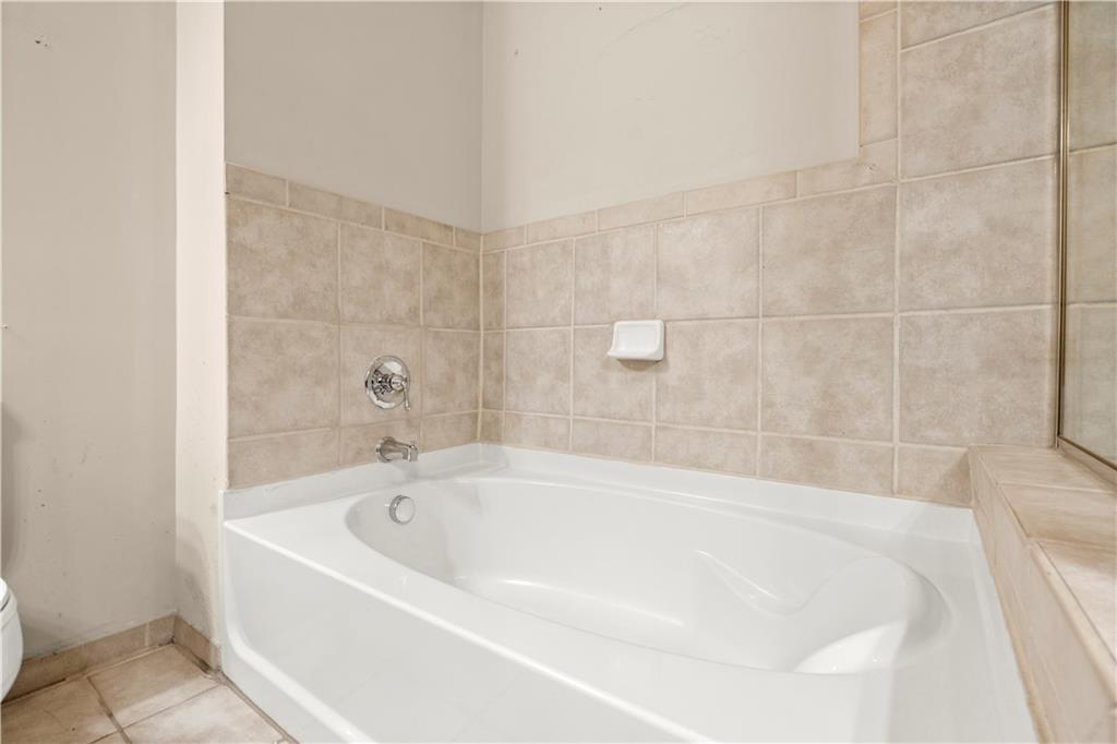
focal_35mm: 16
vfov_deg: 73.7
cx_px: 558
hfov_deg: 96.8
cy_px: 372
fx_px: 496
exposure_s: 1/2.5
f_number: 5.6
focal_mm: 16
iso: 320
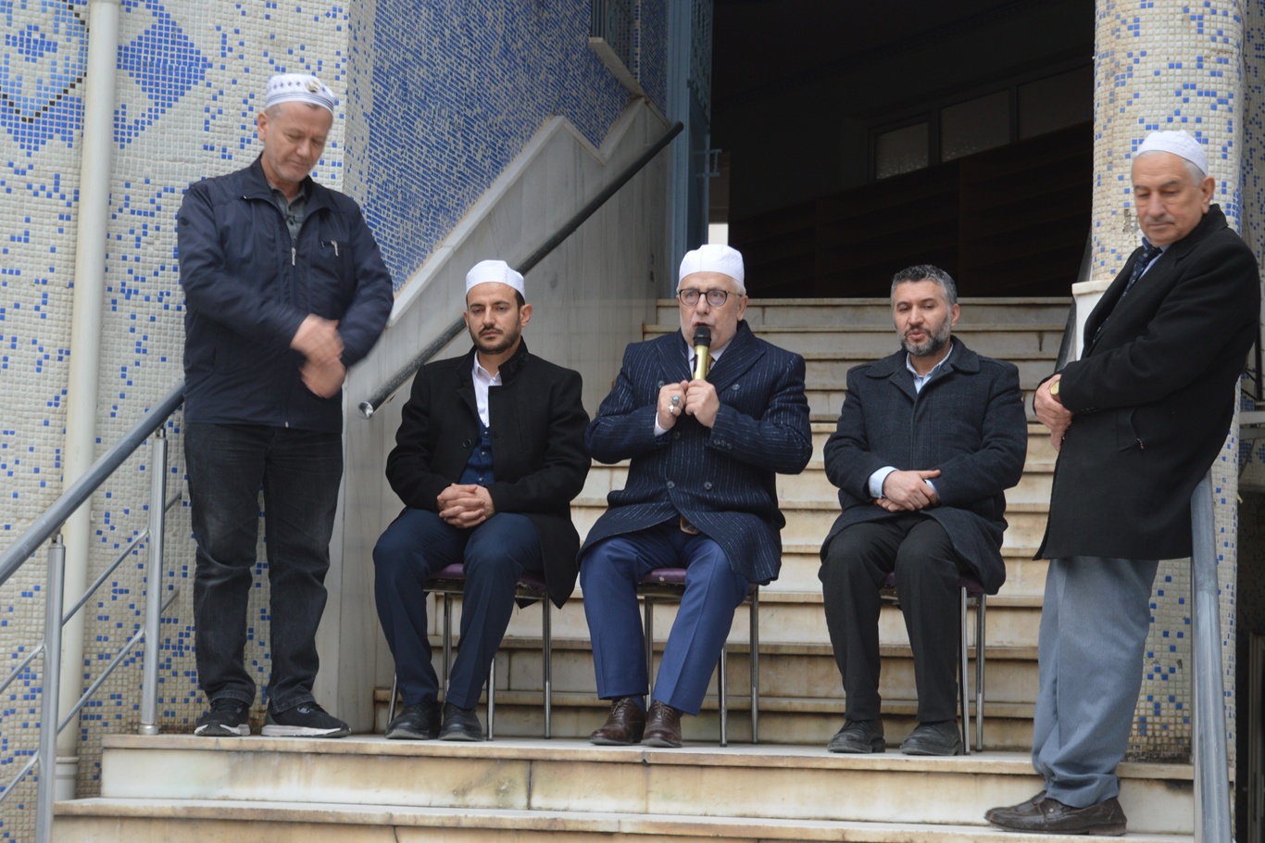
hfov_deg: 28.1
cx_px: 632
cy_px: 422
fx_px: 2529
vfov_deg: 18.9
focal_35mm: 72
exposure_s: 1/30
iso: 400
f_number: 5.3
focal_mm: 48
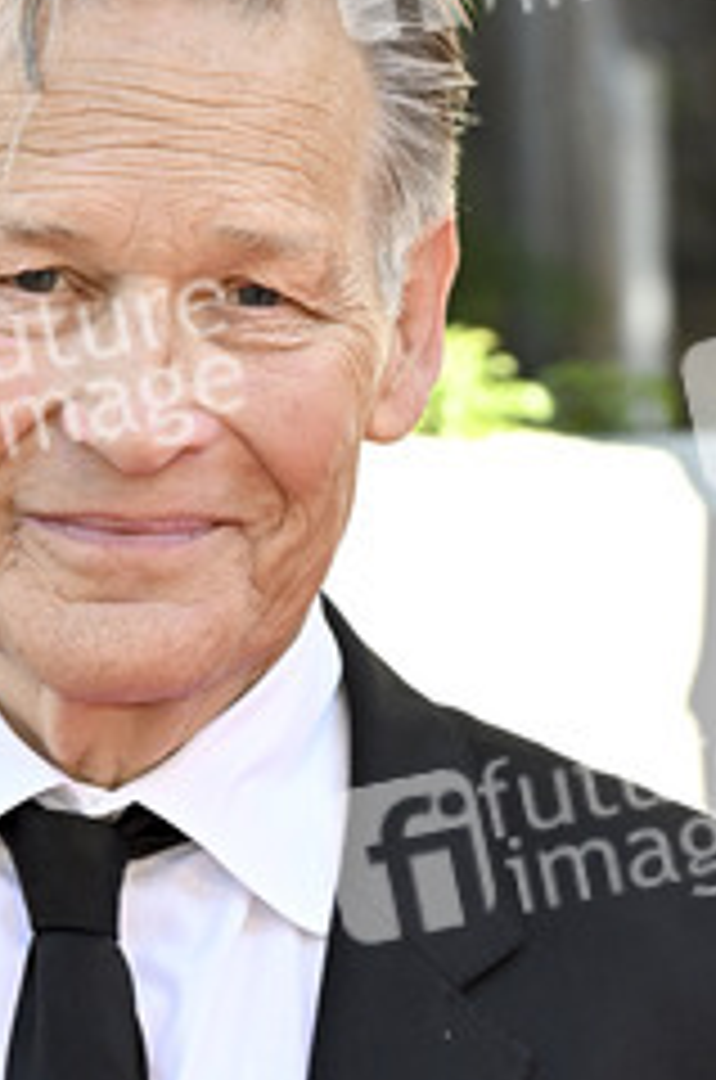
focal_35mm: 222
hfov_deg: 6.2
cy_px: 612
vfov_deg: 9.3
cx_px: 144
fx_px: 6651
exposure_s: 1/320
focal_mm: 89
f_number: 5.6
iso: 640
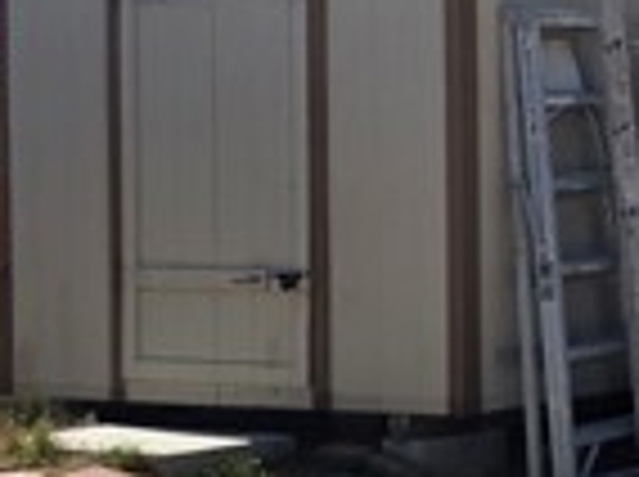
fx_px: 1917
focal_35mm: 104
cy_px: 122
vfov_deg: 14.1
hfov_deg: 15.2
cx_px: 1282
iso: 80
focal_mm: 6.3
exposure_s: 1/6809
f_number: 1.7
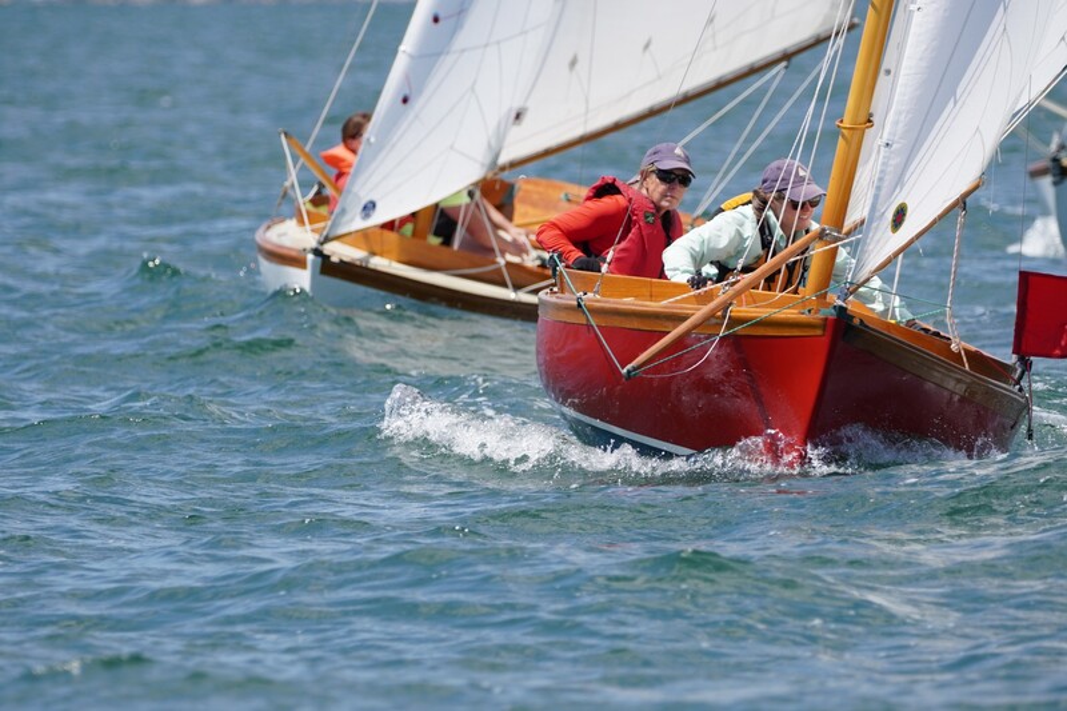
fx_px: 14890
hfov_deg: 4.1
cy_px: 356
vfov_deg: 2.7
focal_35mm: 502
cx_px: 534
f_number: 5.6
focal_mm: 335
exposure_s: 1/1600
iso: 320
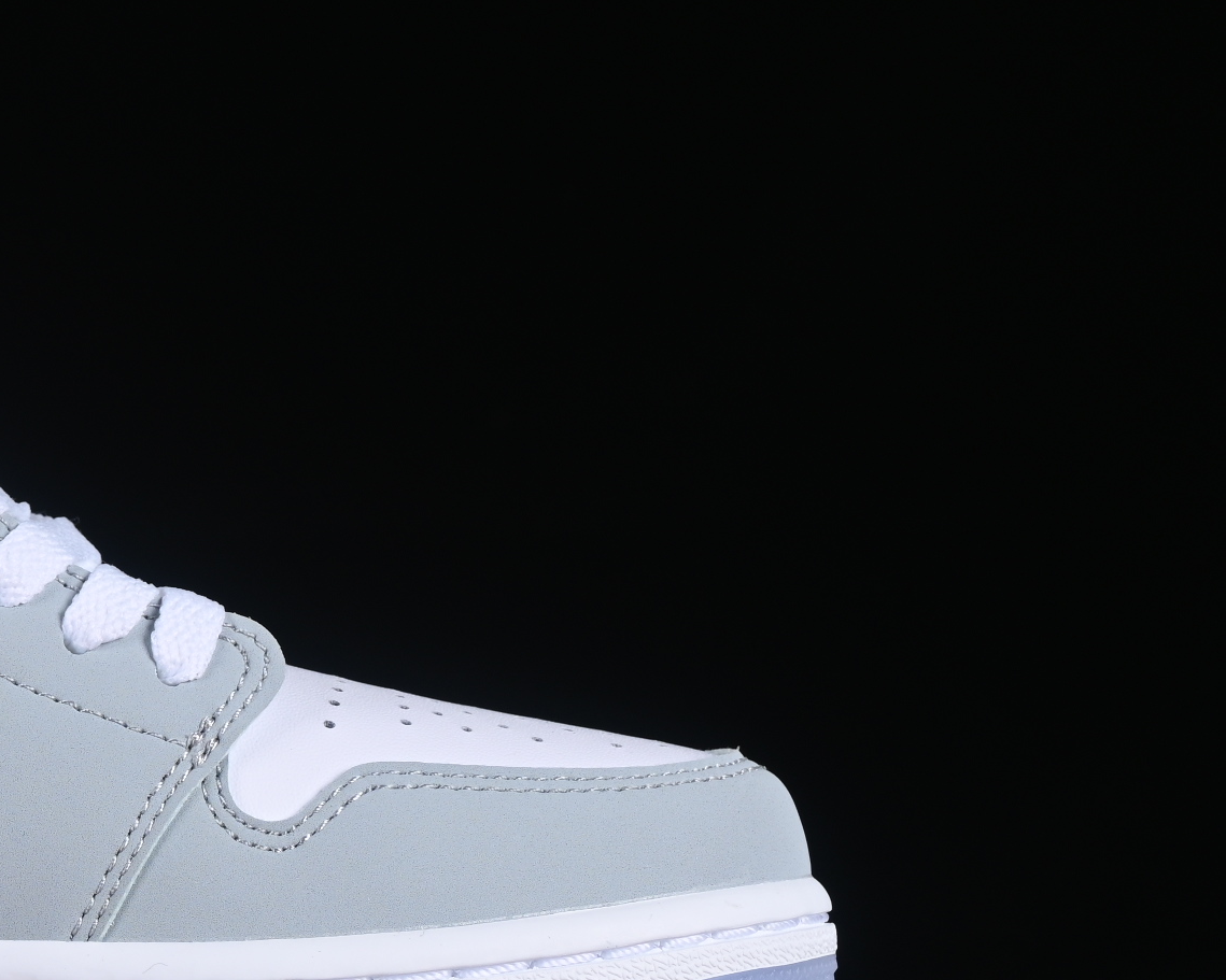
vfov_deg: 9.0
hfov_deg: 11.0
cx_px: -237
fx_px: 6240
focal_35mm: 172
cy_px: 507
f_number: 8
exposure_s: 1/80
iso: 160
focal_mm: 50
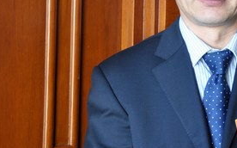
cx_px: 214
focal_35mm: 98
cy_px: 15
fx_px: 632
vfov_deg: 13.2
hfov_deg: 20.8
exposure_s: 1/30
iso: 560
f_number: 4.2
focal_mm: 30
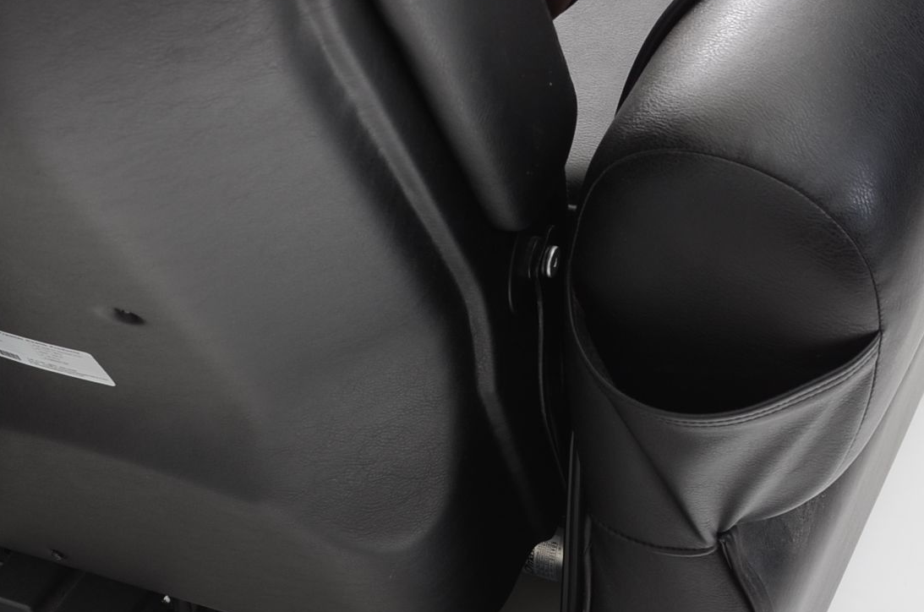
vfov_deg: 11.8
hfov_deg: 17.8
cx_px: 329
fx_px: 2946
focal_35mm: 115
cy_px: 461
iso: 200
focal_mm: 34
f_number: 5.6
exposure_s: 1/60
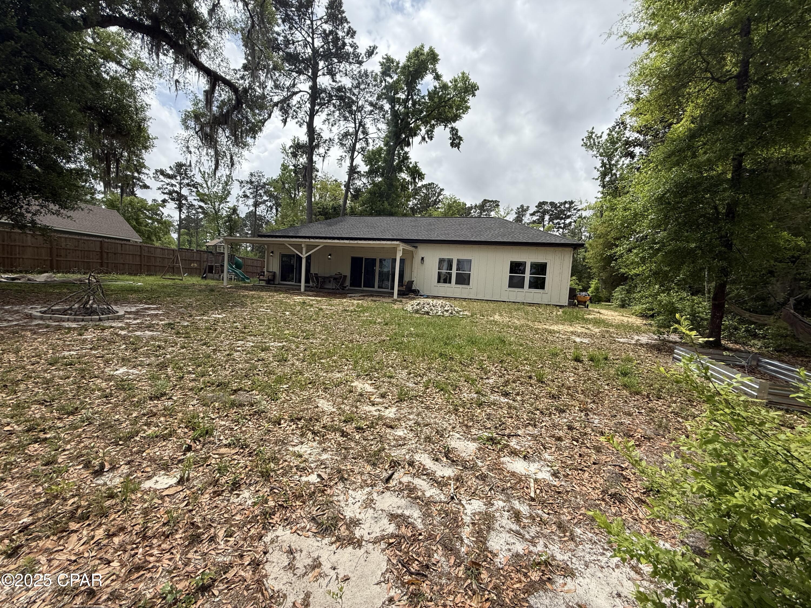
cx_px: 406
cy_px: 304
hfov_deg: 102.1
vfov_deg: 85.7
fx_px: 328
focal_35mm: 14
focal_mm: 2.22
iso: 64
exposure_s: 1/2611
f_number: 2.2
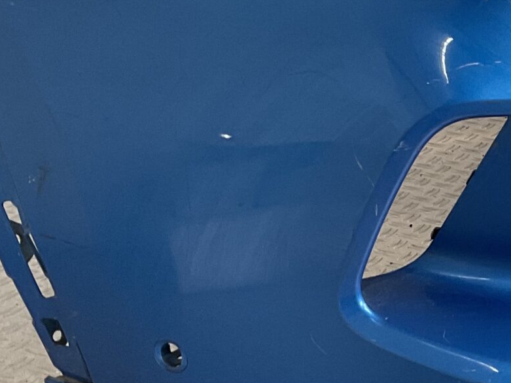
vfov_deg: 15.6
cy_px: 171
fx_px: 1403
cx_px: 666
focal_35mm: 95
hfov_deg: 19.1
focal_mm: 3
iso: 50
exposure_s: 1/60
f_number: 1.8
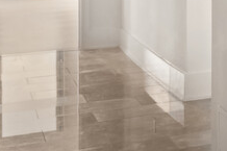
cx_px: 537
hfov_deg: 13.3
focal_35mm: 117
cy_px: -86
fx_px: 737
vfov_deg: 11.2
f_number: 18
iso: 640
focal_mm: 17
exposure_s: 1/1.25
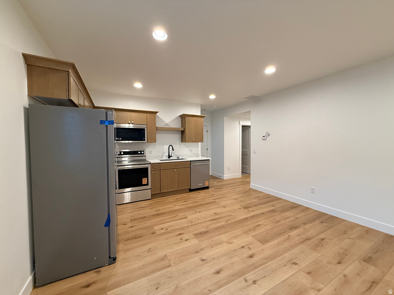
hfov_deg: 102.1
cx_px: 197
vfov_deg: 85.7
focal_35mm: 14
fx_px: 159
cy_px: 148
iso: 250
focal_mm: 2.22
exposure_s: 1/60
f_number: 2.2
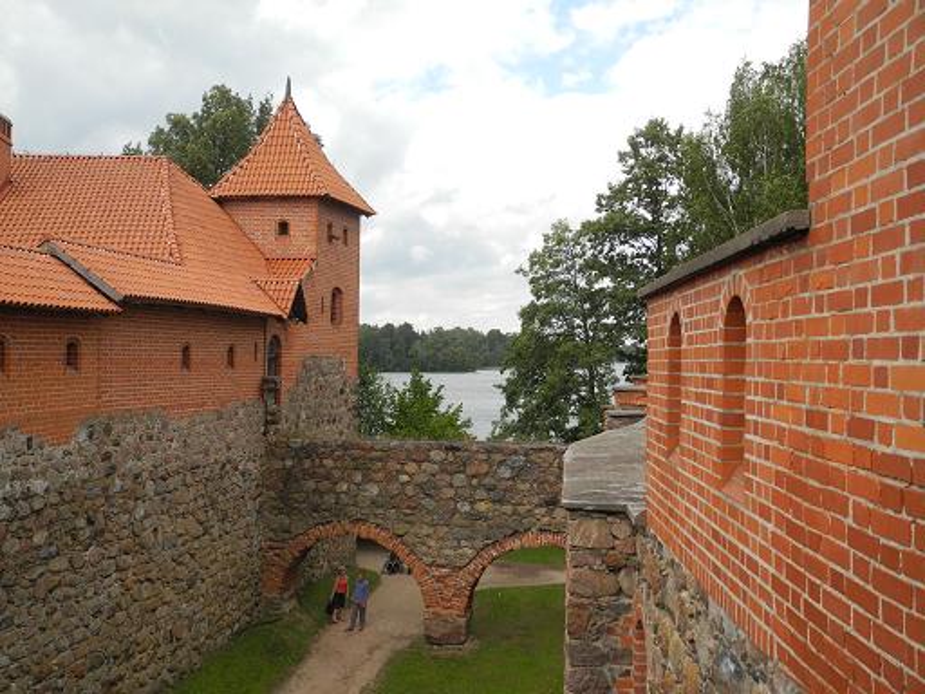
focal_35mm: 38
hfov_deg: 49.0
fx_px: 1015
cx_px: 462
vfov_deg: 37.7
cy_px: 347
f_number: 3.2
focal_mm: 8.1
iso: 100
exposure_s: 1/800
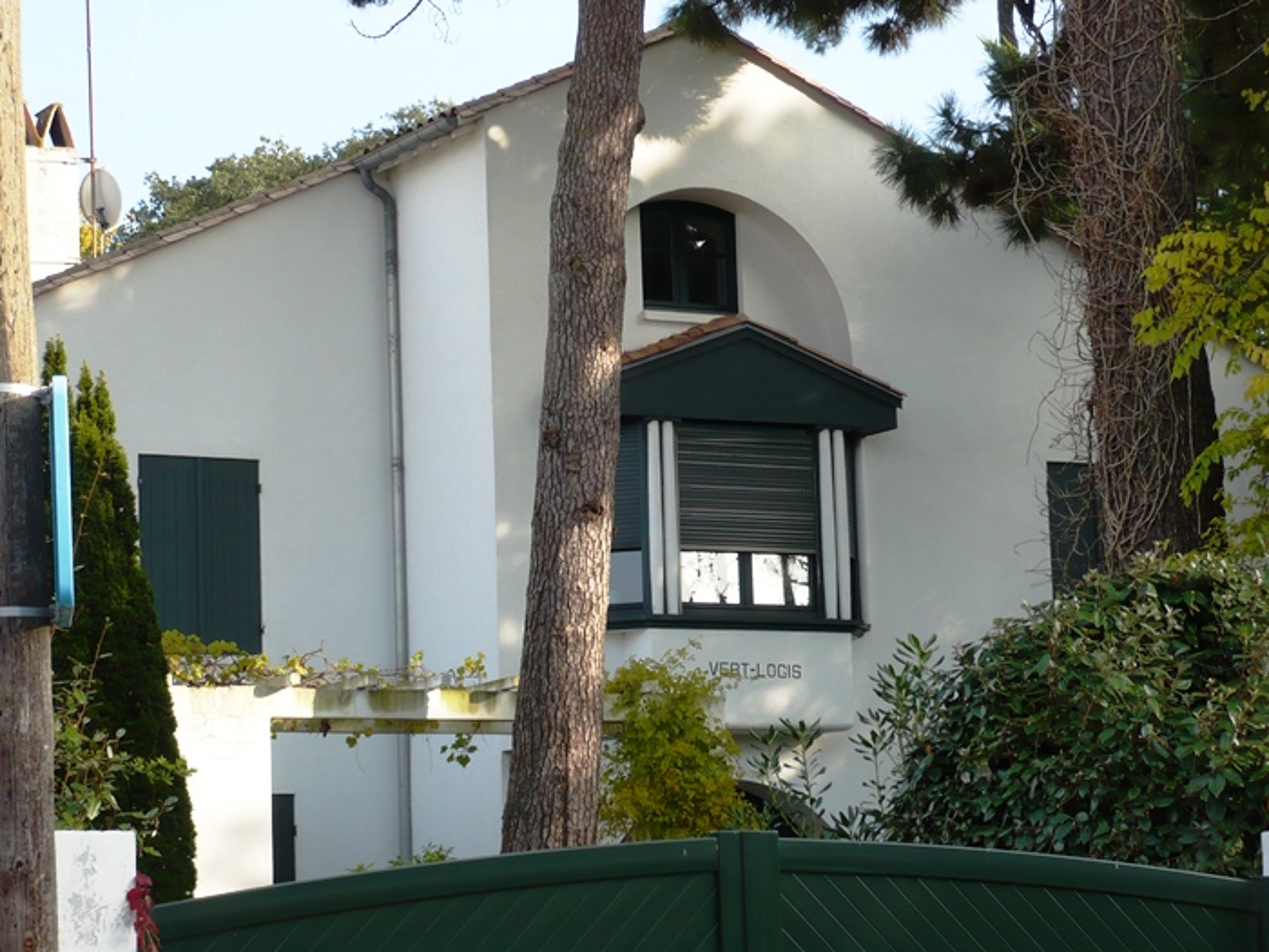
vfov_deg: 14.1
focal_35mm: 105
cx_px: 634
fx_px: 3849
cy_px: 476
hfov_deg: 18.7
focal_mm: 17.4
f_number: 5
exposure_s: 1/160
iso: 100
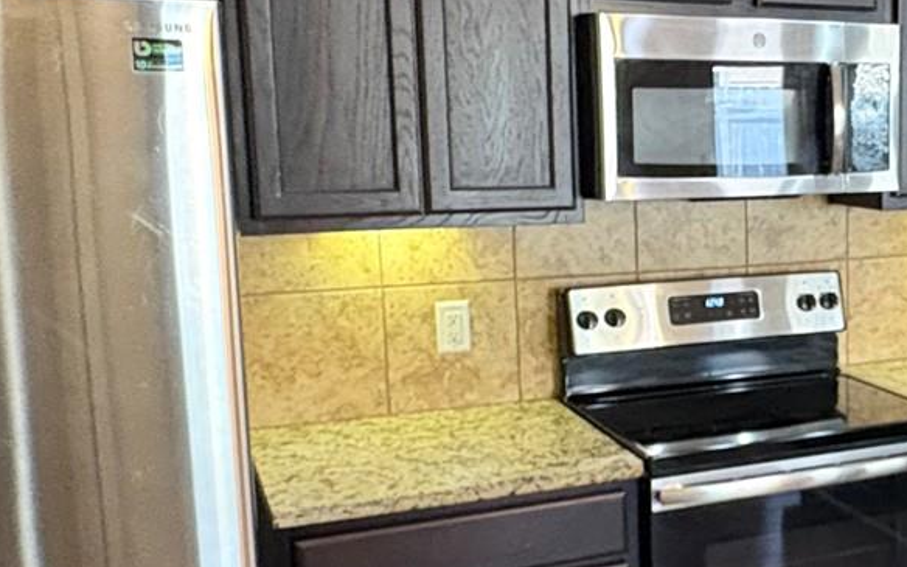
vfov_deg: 24.9
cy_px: 308
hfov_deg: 35.5
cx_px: 890
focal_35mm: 52
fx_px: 1285
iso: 800
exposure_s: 1/60
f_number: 2.2
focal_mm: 2.22
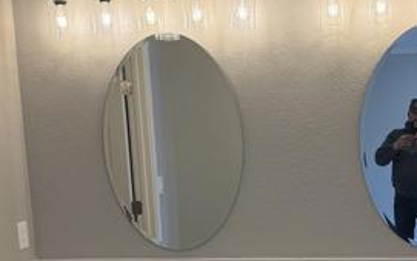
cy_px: 238
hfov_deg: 33.3
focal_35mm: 60
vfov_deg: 21.2
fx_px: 683
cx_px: 315
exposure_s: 1/234
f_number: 1.78
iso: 160
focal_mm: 6.76
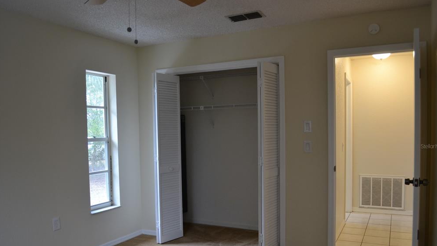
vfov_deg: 40.1
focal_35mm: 29
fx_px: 336
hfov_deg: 66.0
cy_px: 146
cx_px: 222
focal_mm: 18
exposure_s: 1/60
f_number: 4
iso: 400
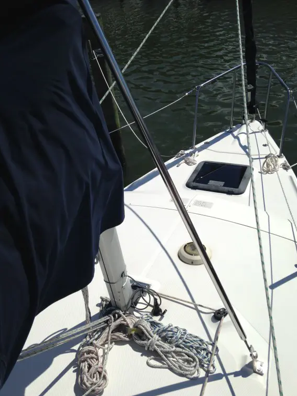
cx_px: 157
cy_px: 210
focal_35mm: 35
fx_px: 400
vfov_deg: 52.6
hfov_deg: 40.7
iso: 50
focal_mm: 4.12
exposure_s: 1/4525
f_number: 2.4
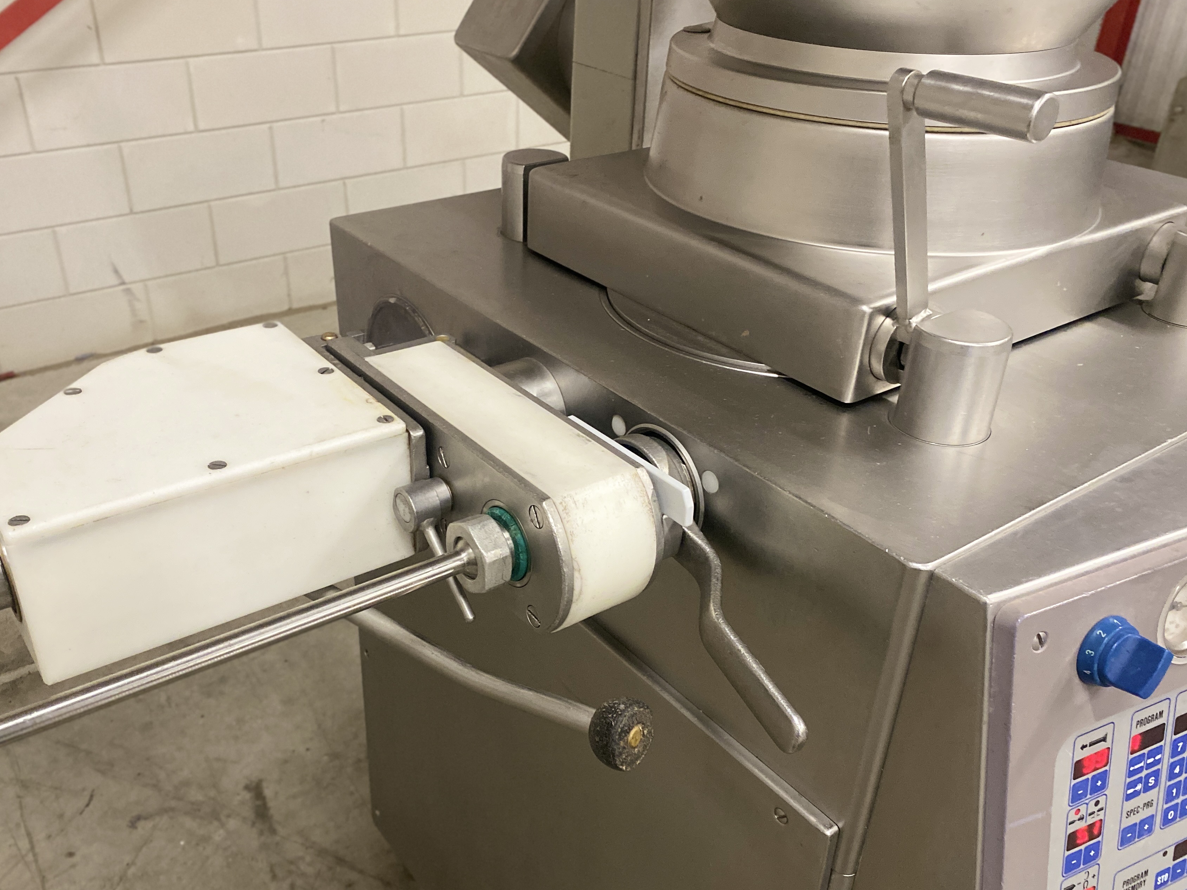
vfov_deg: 45.3
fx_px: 1063
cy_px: 515
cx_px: 556
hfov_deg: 58.3
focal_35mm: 31
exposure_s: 1/50
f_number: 1.8
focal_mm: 4.25
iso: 400
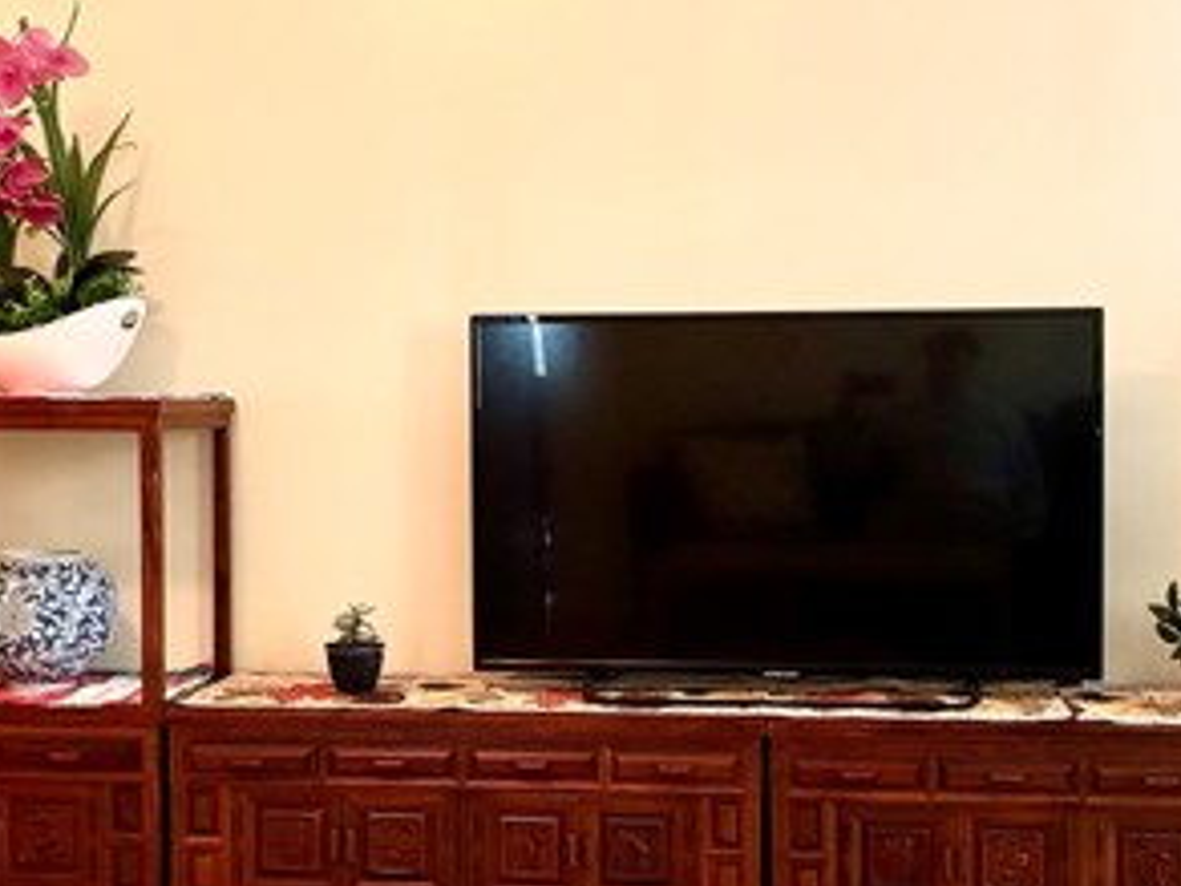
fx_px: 1945
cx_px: 623
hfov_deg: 33.8
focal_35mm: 57
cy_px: 441
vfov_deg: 25.7
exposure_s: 1/30
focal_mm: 5.96
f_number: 1.6
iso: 640
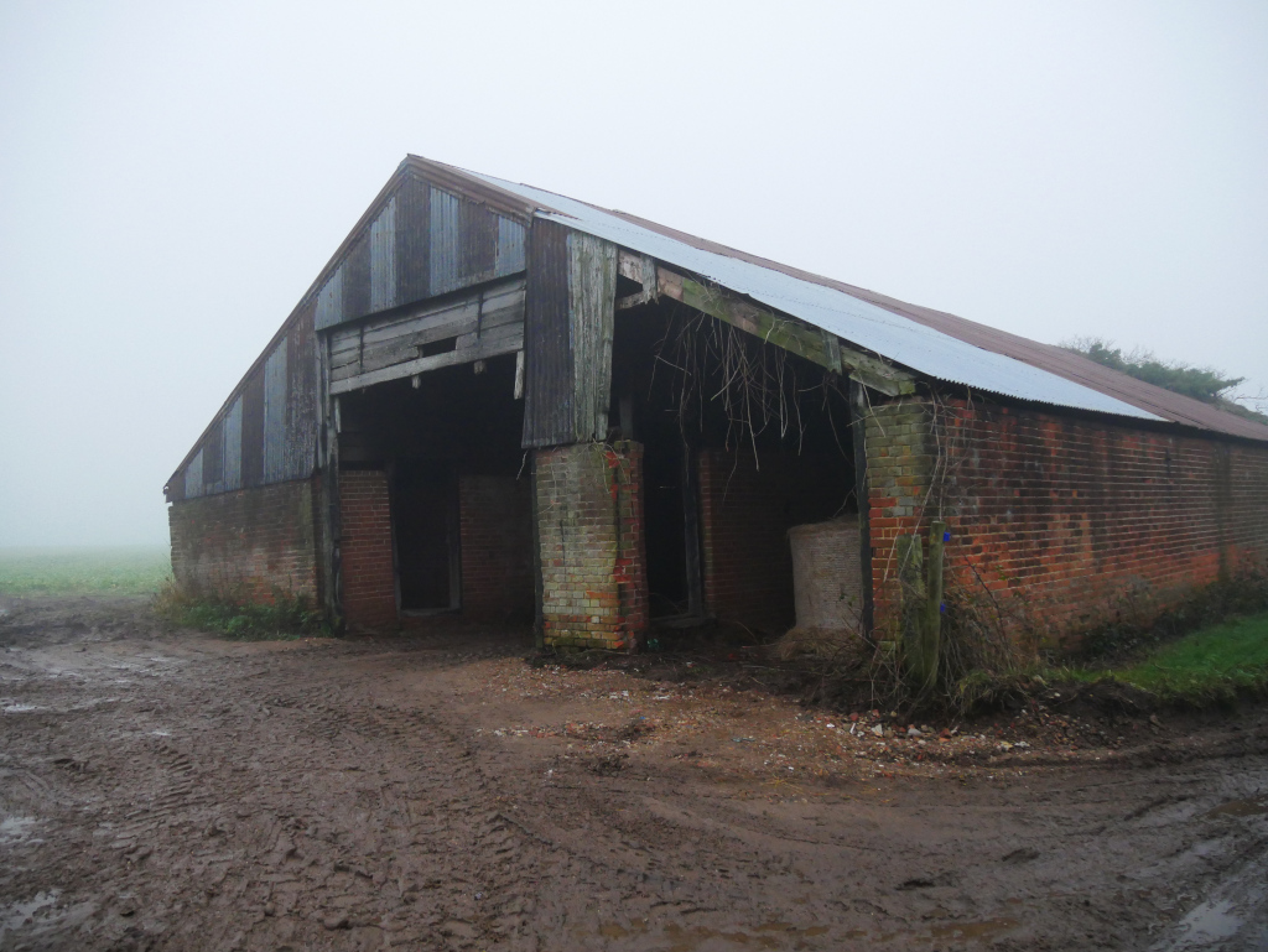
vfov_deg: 49.8
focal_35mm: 28
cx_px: 634
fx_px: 1026
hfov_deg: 63.4
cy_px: 476
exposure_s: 1/1000
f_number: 3.5
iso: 1600
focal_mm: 14
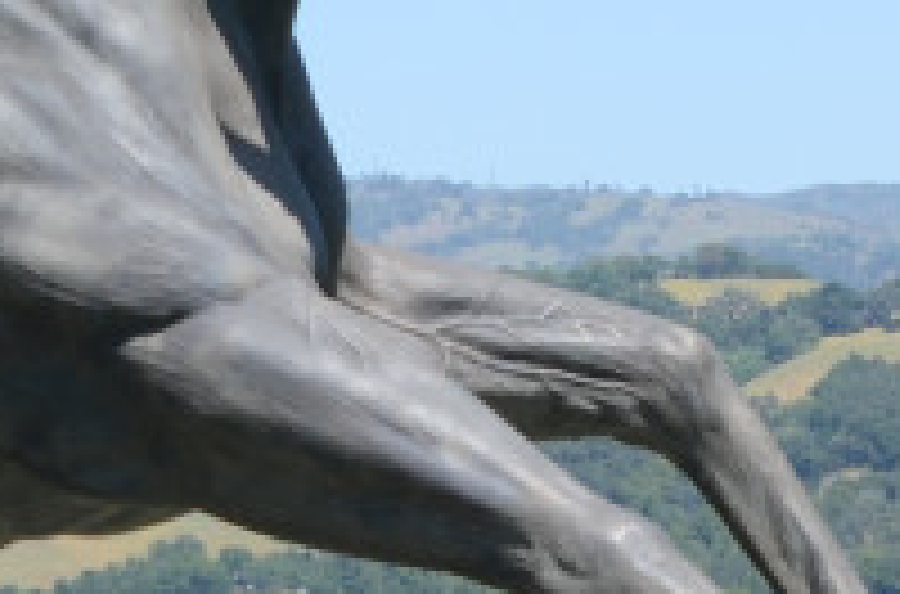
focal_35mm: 215
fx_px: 5358
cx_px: -284
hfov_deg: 9.4
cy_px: 626
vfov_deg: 6.3
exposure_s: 1/320
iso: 200
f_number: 8
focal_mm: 28
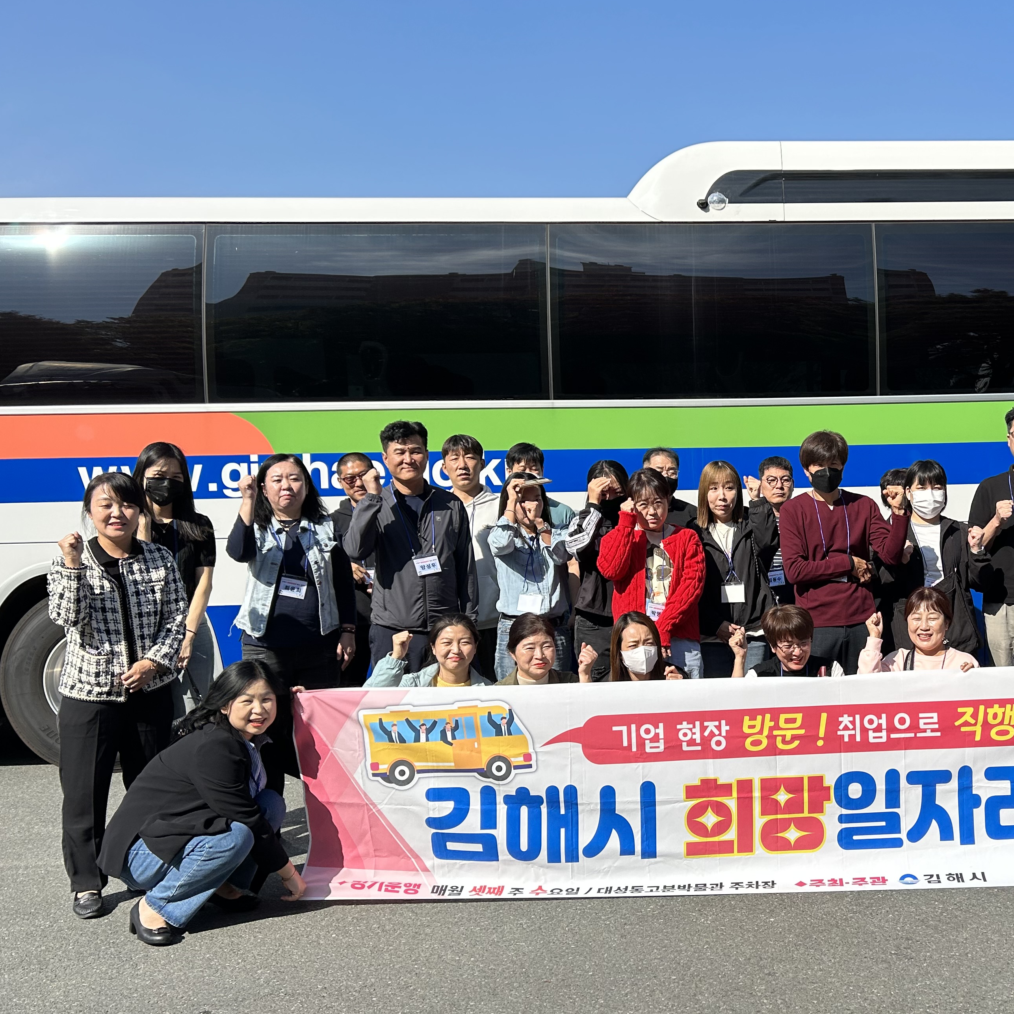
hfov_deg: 44.1
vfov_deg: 46.0
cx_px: 793
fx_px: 1193
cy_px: 565
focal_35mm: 36
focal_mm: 5.7
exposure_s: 1/5076
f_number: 1.5
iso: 50
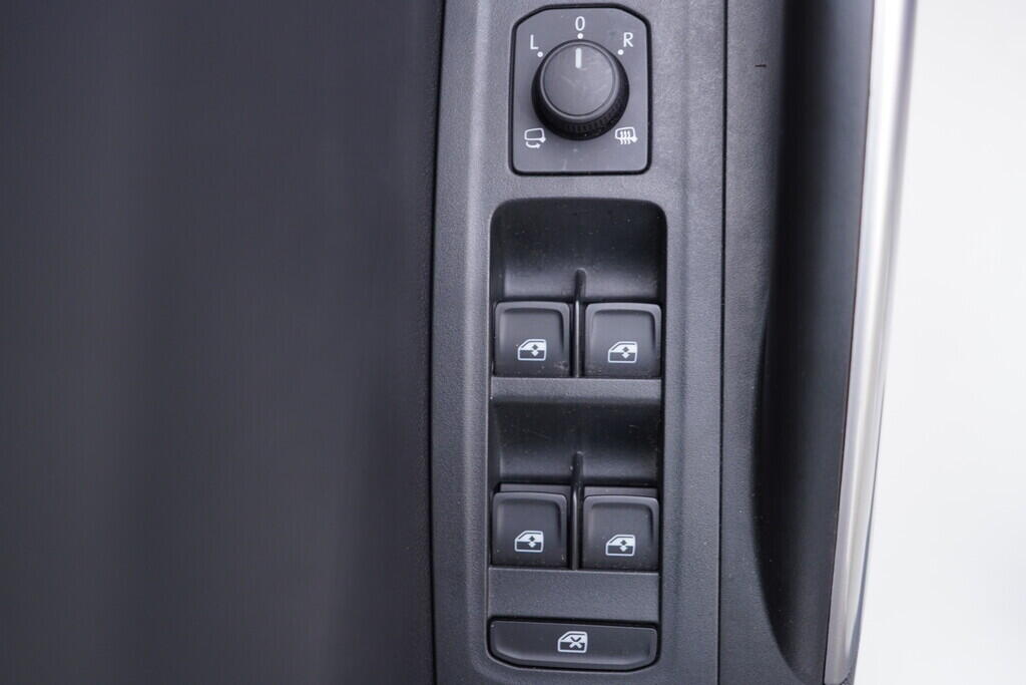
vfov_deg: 36.9
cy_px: 342
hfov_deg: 53.1
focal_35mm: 36
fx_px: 1026
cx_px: 513
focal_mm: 24
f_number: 2.8
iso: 320
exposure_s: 1/40
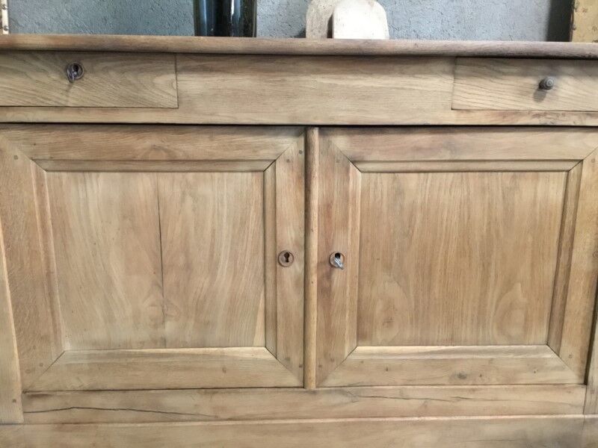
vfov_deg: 45.4
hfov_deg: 58.4
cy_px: 224
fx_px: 536
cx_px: 299
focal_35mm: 31
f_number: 2.4
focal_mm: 3.3
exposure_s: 1/17
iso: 400
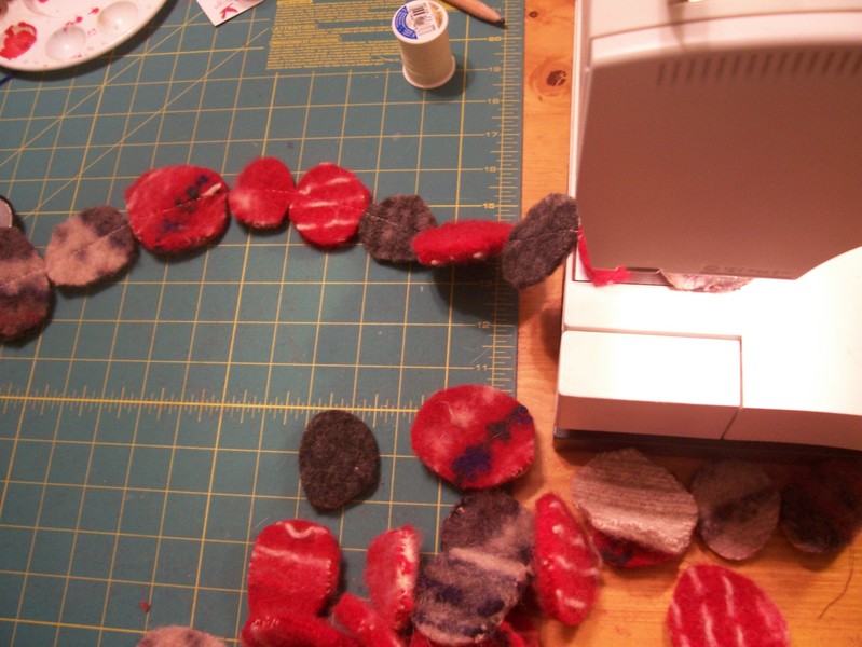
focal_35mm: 34
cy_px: 324
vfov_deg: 41.8
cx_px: 431
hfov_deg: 53.9
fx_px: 847
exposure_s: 1/15
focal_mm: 5.6
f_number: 2.7
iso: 160
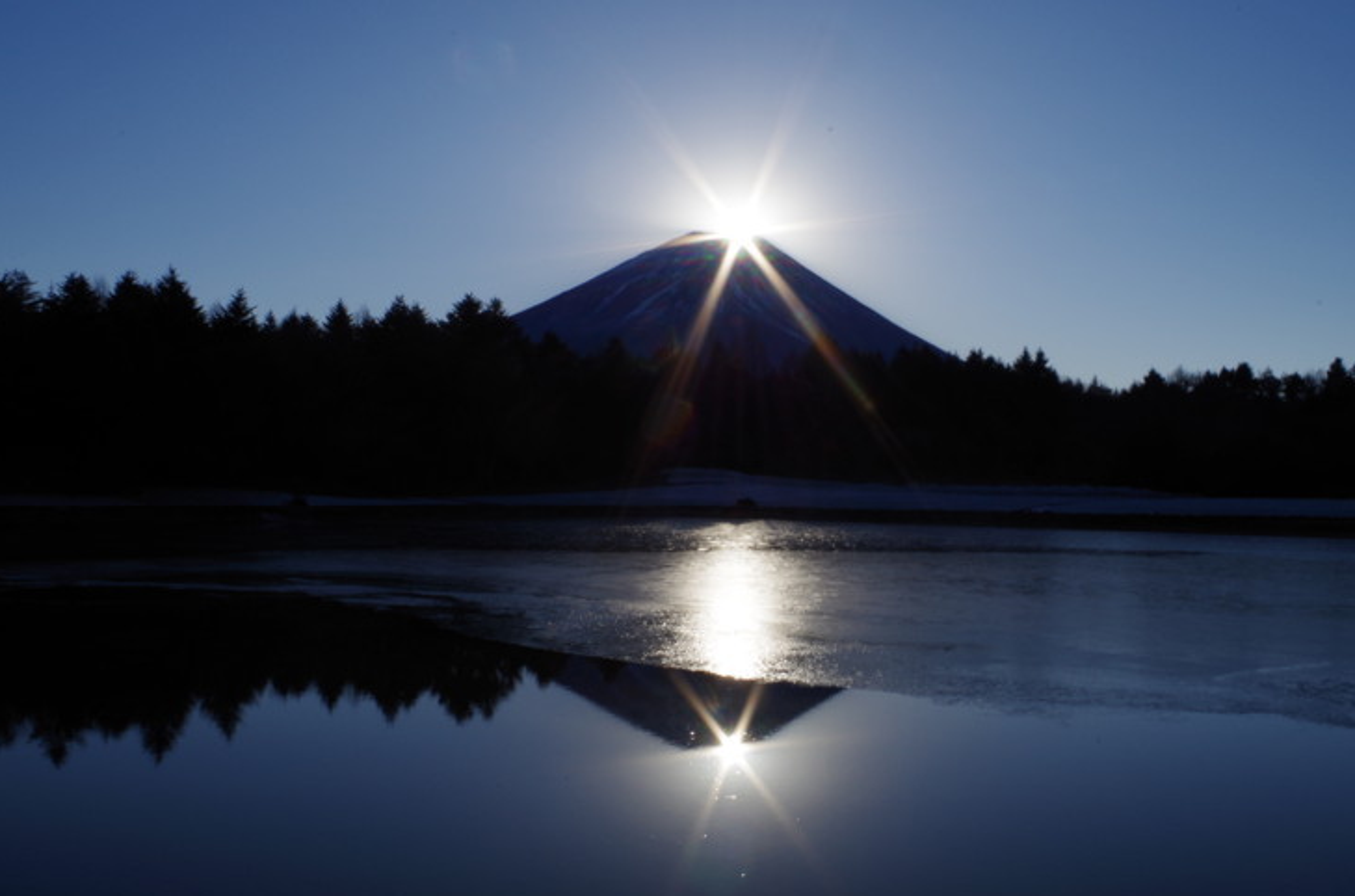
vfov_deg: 38.7
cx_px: 734
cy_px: 447
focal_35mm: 34
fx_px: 1276
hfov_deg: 55.8
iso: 200
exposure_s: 1/125
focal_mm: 21.25
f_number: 25
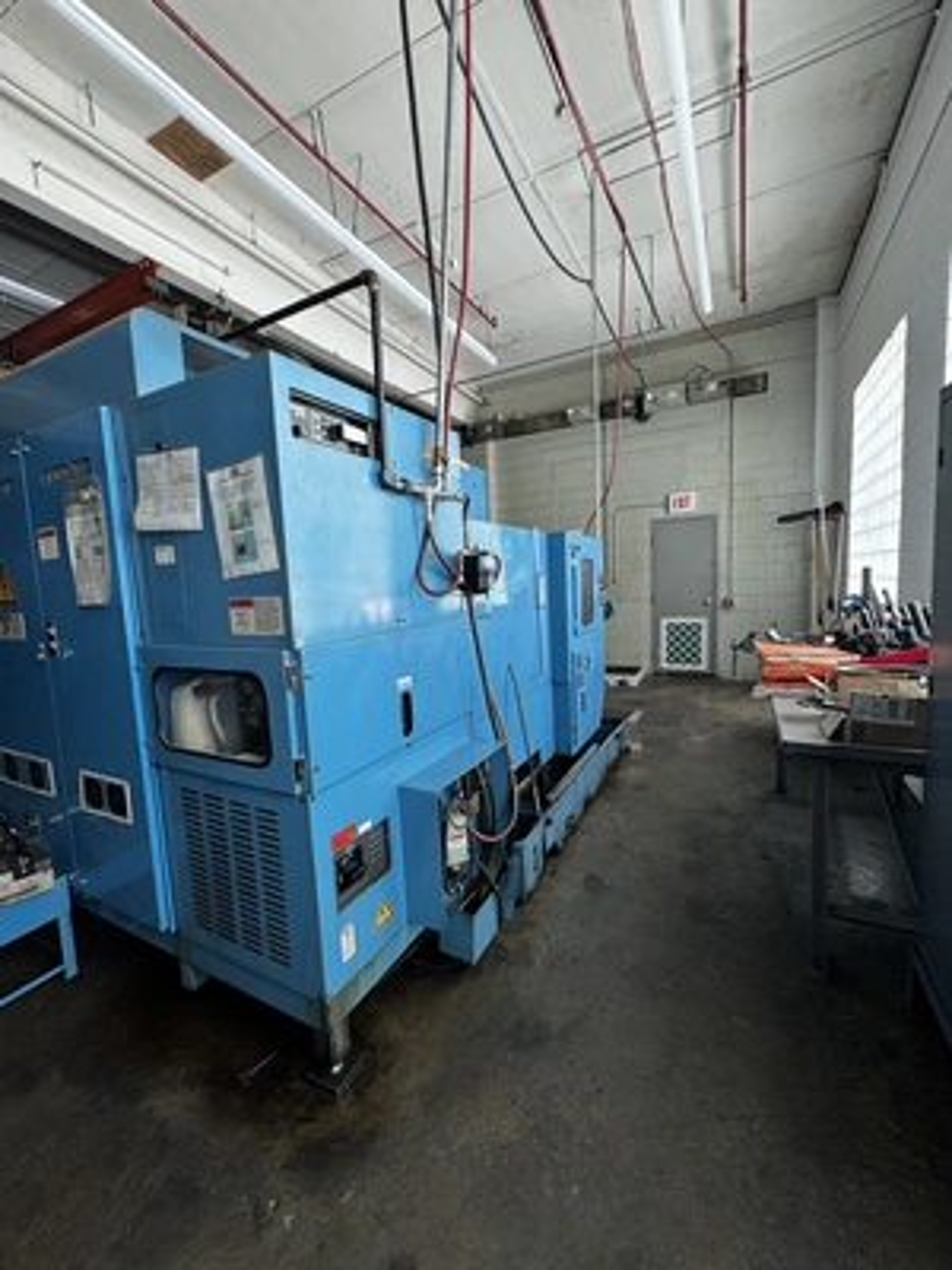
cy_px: 635
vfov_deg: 102.1
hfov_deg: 85.7
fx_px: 513
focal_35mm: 14
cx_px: 476
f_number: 2.2
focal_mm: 2.22
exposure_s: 1/99
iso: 100
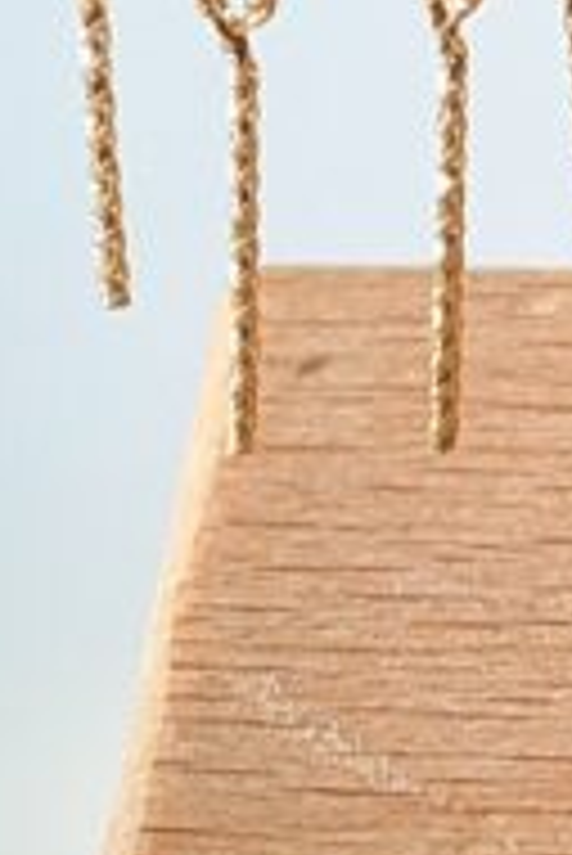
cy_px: -374
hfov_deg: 4.6
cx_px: 824
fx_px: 7089
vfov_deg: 6.8
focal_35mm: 298
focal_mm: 5.52
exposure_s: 1/450
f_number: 1.95
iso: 50
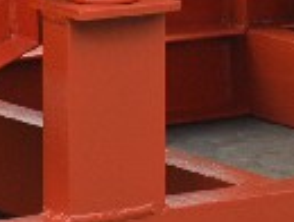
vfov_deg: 3.8
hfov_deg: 5.1
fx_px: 3276
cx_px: -233
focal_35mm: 385
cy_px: -208
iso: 360
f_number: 5.6
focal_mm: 34
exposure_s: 1/125
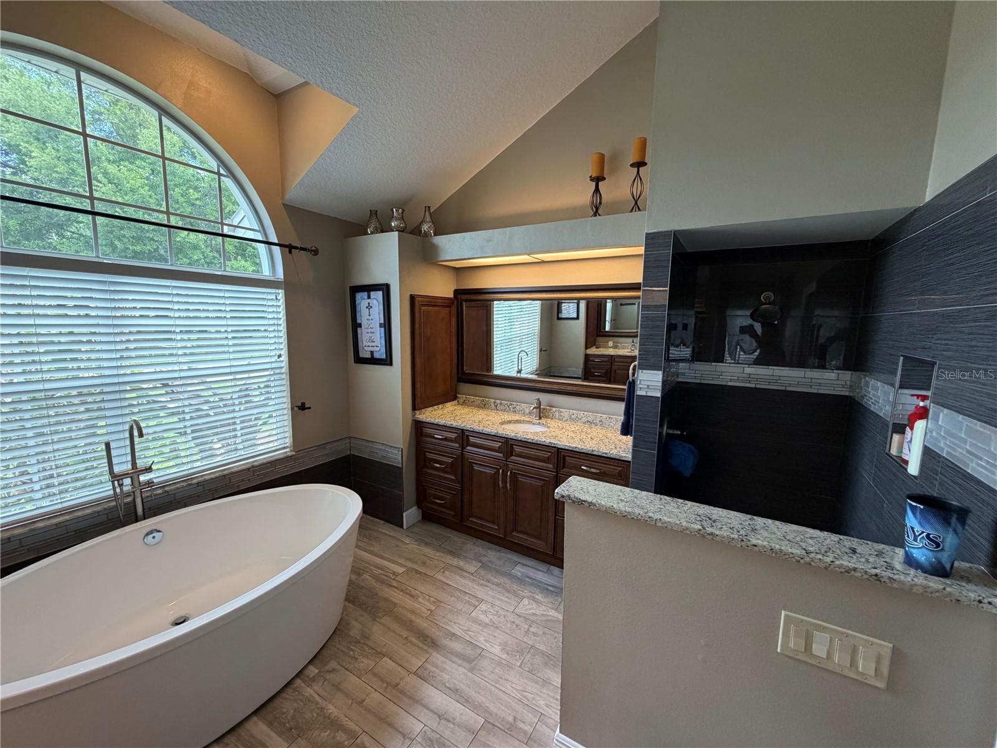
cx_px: 498
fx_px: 403
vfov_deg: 85.7
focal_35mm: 14
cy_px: 374
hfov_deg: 102.1
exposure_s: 1/120
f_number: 2.2
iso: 320
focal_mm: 2.22
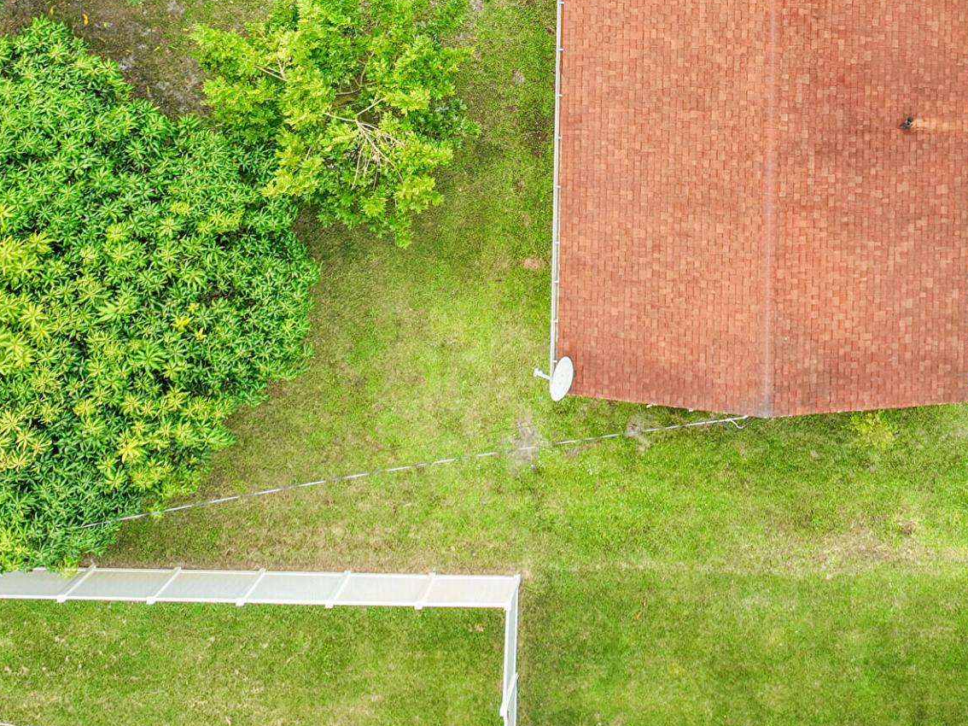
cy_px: 25
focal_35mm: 61
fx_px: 1705
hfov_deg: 31.2
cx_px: 707
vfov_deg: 23.2
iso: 110
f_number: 2.8
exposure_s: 1/500
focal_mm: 12.29
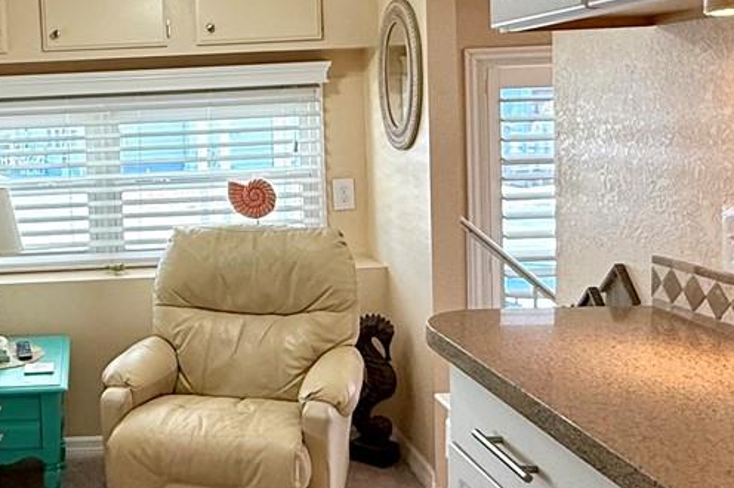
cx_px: 96
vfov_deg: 28.4
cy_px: 167
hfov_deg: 39.4
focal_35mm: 47
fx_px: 958
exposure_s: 1/120
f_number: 2.2
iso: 160
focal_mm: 2.22
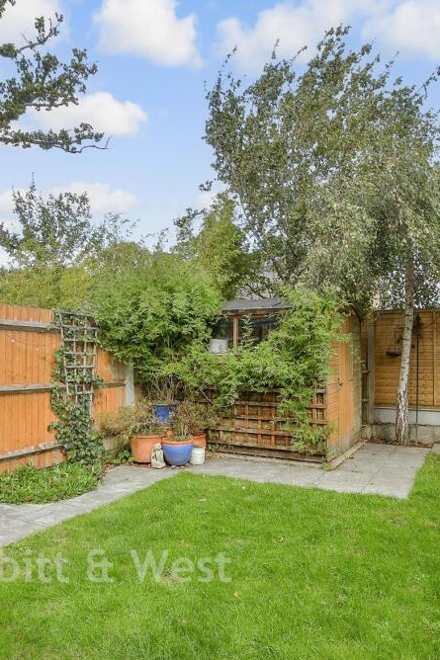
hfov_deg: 55.1
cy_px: 335
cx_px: 225
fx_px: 422
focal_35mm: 23
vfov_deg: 76.1
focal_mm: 10
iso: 160
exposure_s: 1/100
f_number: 8
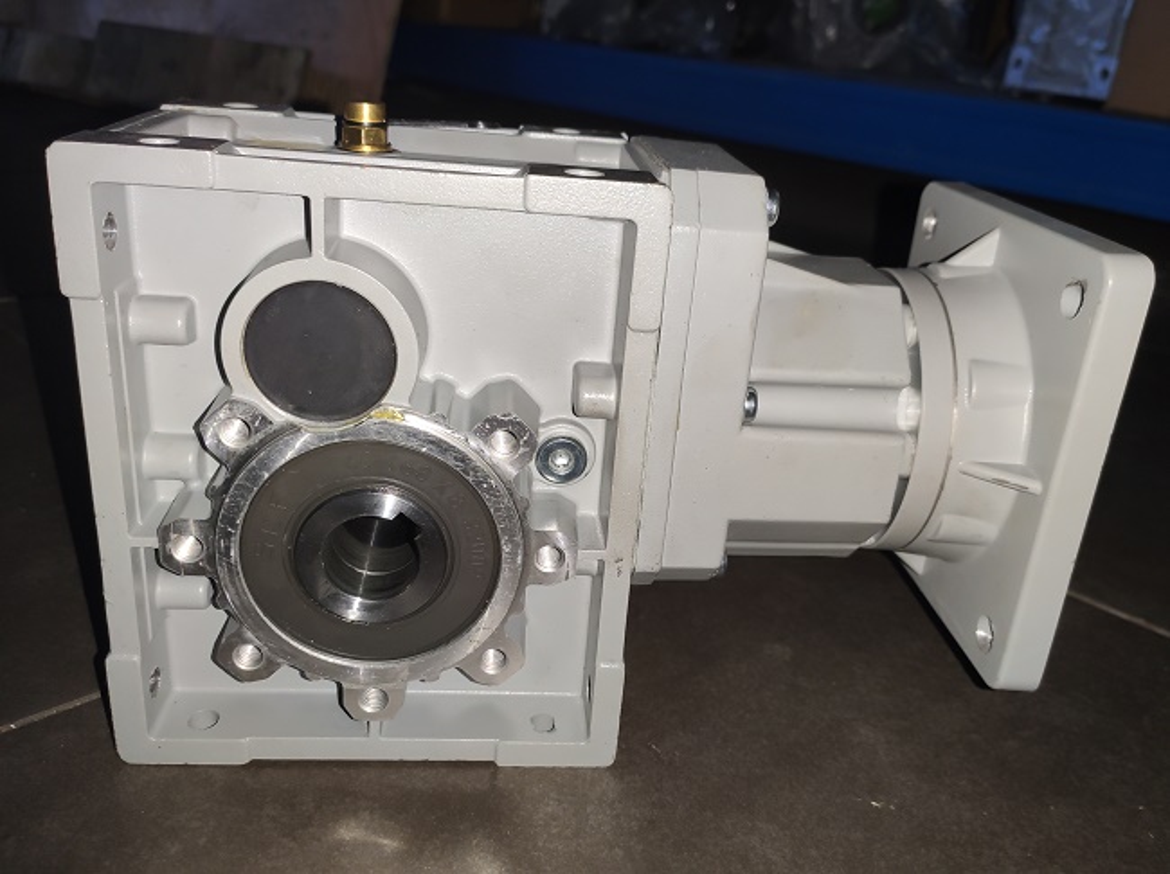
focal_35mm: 26
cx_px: 585
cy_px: 437
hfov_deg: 67.4
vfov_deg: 53.0
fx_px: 878
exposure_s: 1/50
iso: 513
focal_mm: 4.75
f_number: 1.75
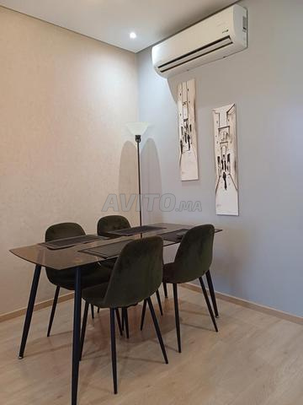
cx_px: 152
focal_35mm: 25
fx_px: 292
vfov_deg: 69.4
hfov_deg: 54.9
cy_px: 202
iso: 320
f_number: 1.8
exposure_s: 1/33
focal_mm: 4.65
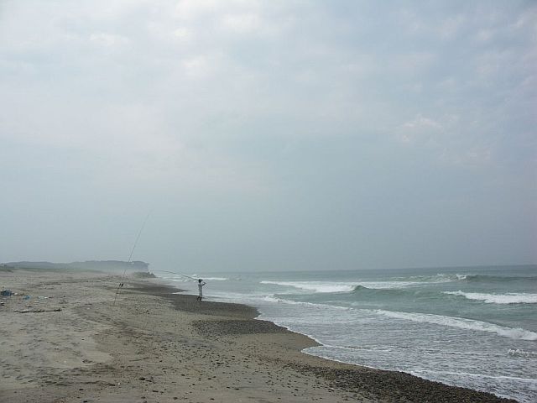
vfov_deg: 49.7
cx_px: 268
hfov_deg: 63.4
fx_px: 434
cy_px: 202
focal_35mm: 28
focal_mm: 7.2
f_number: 5
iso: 50
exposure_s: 1/200
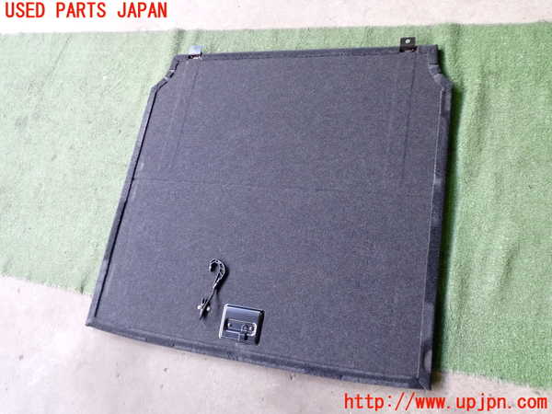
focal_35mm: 30
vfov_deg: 46.8
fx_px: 478
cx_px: 276
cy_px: 207
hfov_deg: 60.0
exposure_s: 1/30
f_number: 2.3
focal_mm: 5.4
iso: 320
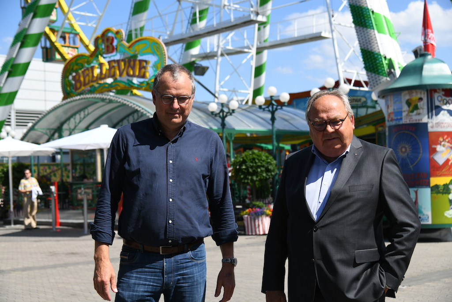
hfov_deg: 36.2
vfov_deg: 24.6
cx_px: 226
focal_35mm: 55
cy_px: 151
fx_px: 691
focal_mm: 55
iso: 250
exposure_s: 1/1250
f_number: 5
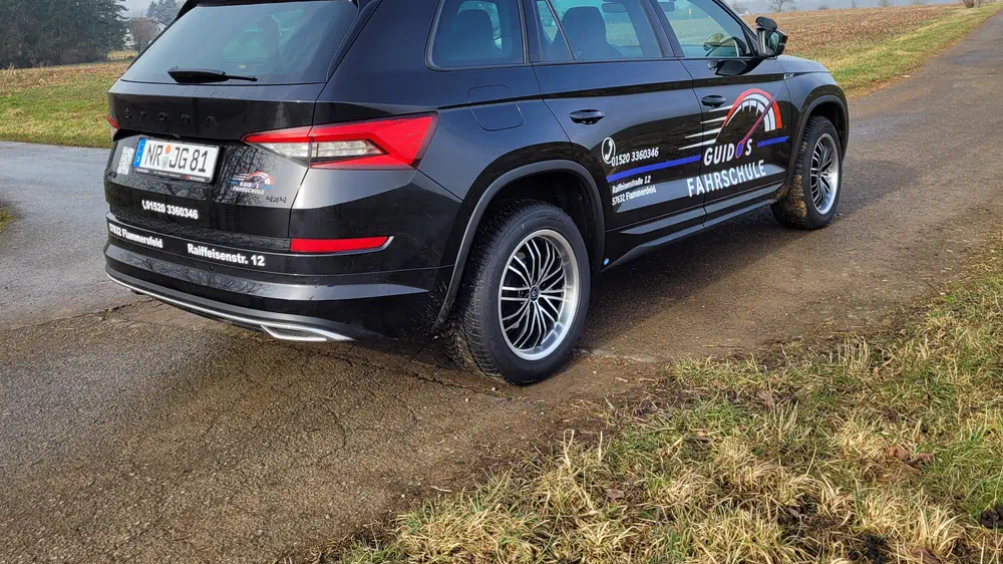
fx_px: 904
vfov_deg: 34.0
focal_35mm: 34
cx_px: 513
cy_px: 147
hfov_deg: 58.0
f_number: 1.8
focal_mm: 5.4
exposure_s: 1/965
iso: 40
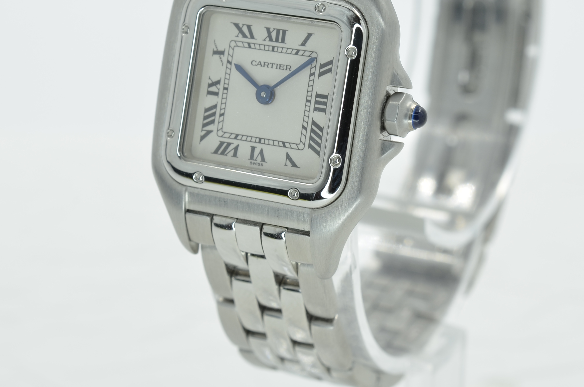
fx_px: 1490
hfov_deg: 22.1
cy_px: 103
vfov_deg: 14.7
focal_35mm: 92
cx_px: 384
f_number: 13
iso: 100
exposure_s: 1/13
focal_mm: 40
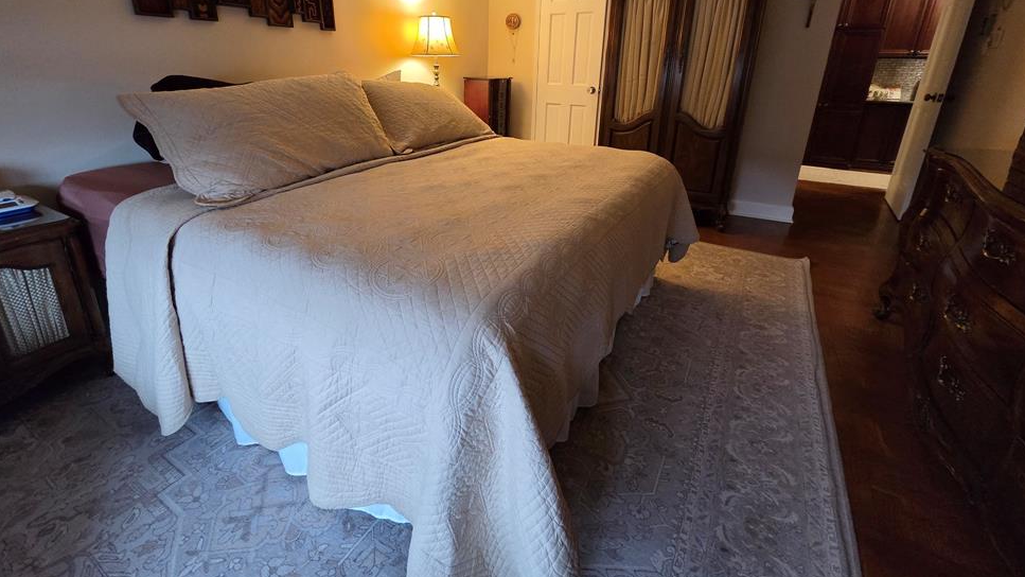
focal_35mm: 15
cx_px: 489
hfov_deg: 102.9
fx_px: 408
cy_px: 210
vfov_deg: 69.2
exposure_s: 1/60
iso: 640
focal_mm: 2.2
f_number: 2.2
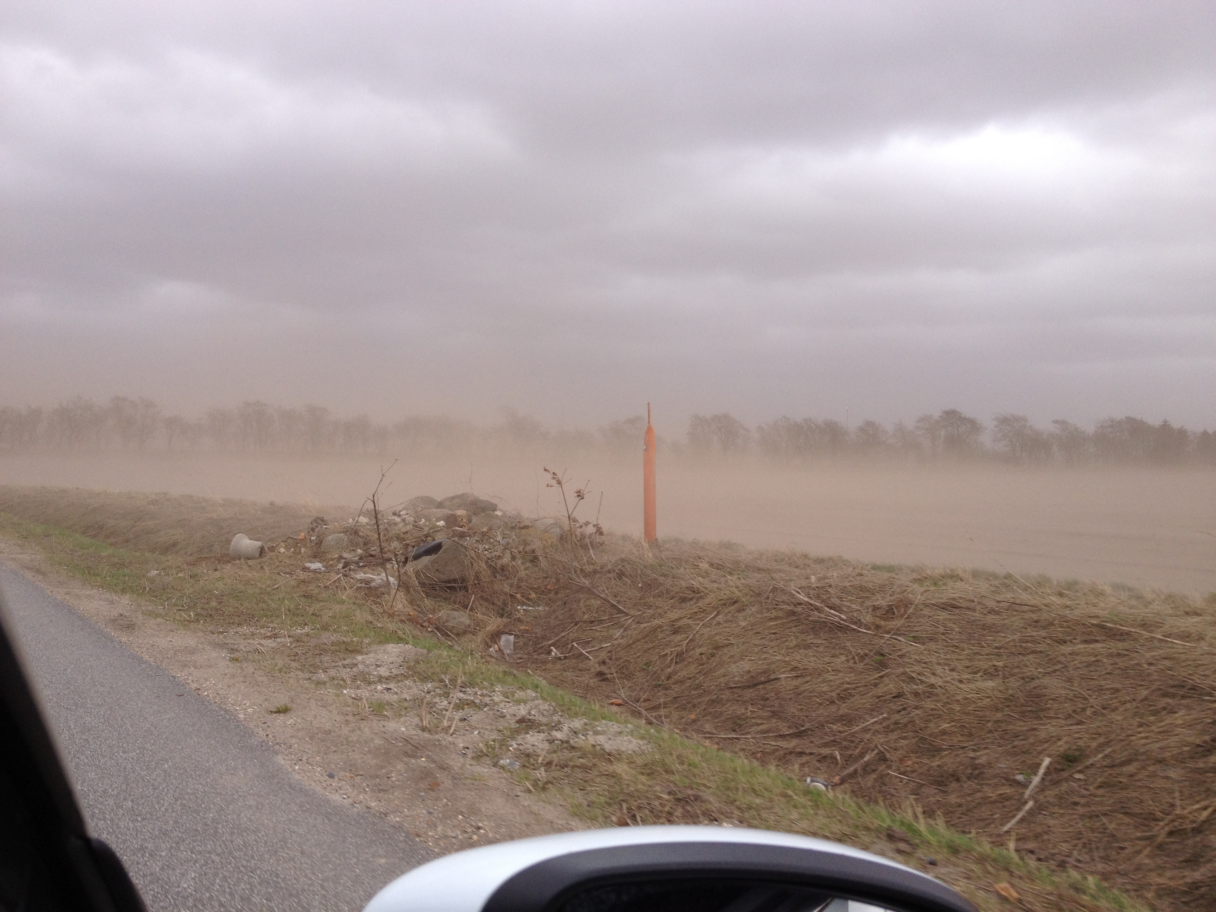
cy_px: 456
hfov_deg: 52.6
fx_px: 1229
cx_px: 608
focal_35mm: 35
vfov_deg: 40.7
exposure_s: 1/521
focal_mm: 4.28
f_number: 2.4
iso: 50
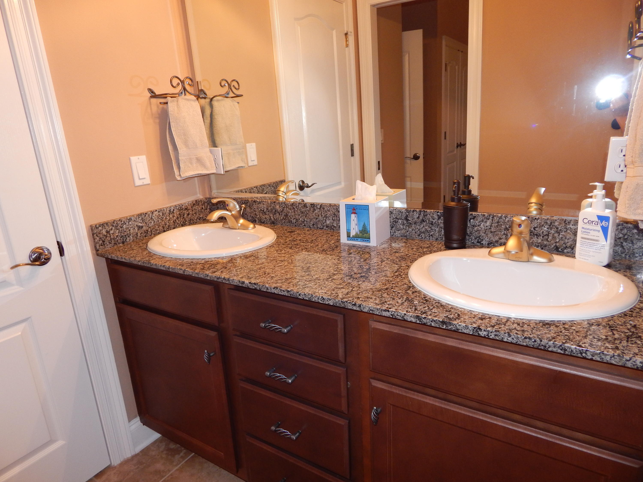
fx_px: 427
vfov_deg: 58.9
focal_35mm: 23
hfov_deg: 73.9
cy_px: 241
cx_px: 322
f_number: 3
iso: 200
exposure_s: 1/30
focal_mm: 4
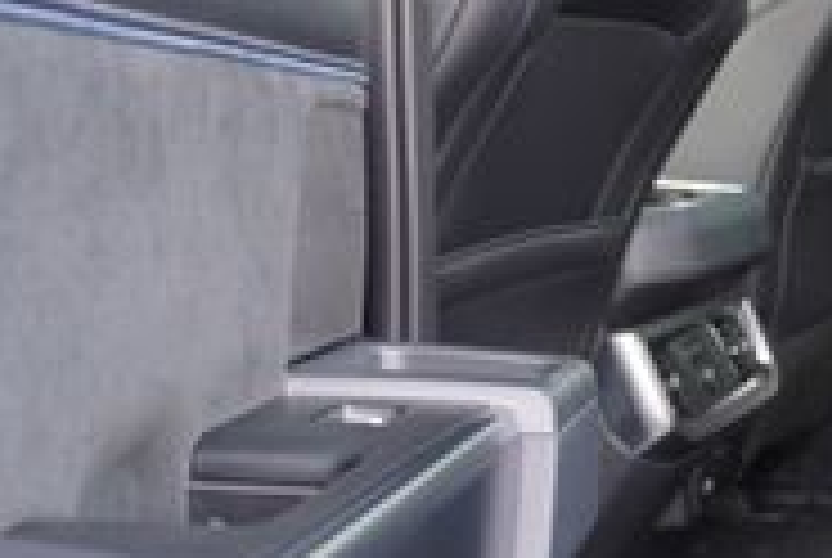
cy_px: 279
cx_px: 1102
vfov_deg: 16.5
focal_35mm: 83
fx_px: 1921
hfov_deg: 21.8
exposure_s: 1/60
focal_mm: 16
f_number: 4
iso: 320
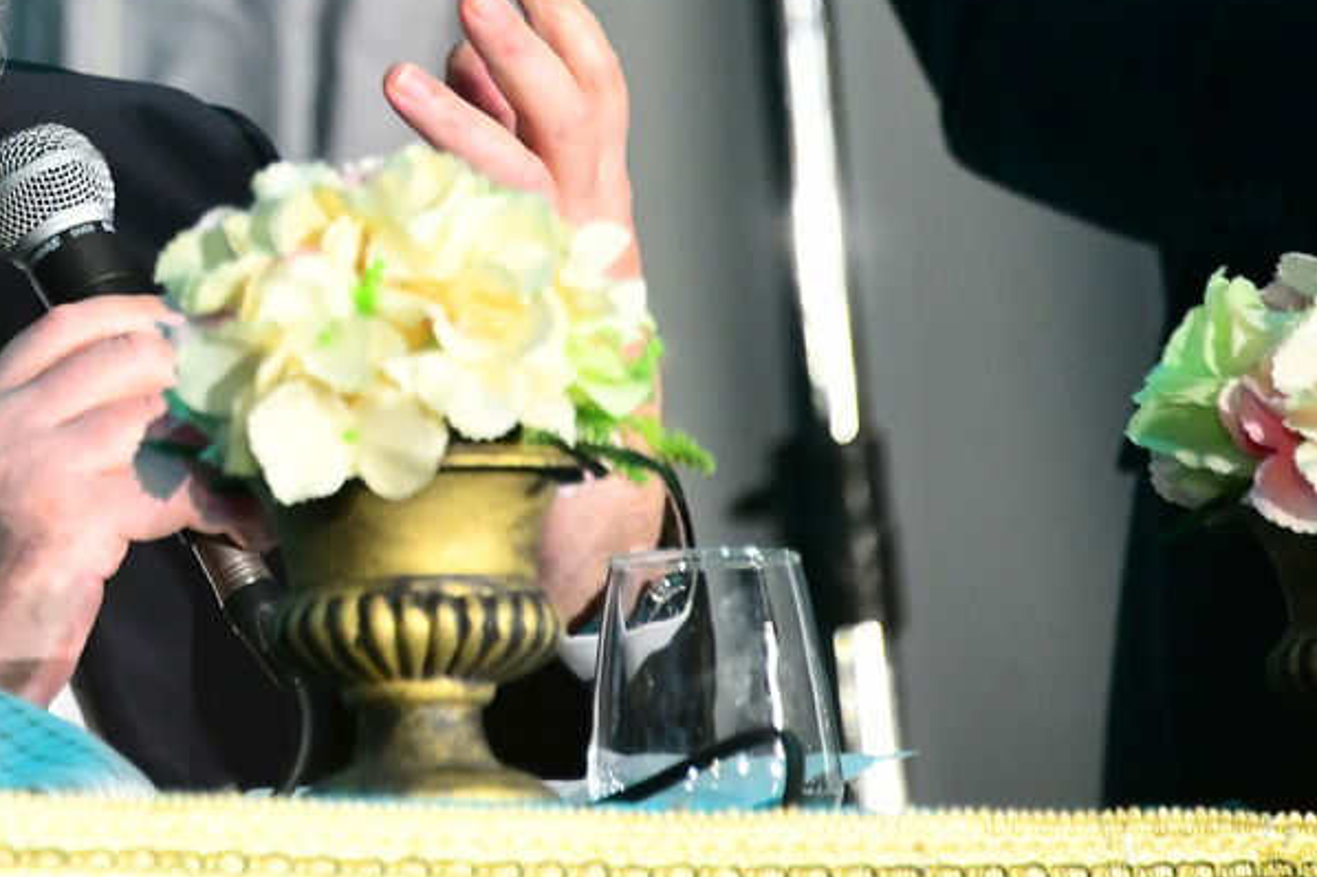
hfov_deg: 4.2
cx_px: -207
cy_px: -131
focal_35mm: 492
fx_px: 17988
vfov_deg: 2.8
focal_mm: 210
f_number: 5.6
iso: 5000
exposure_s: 1/125
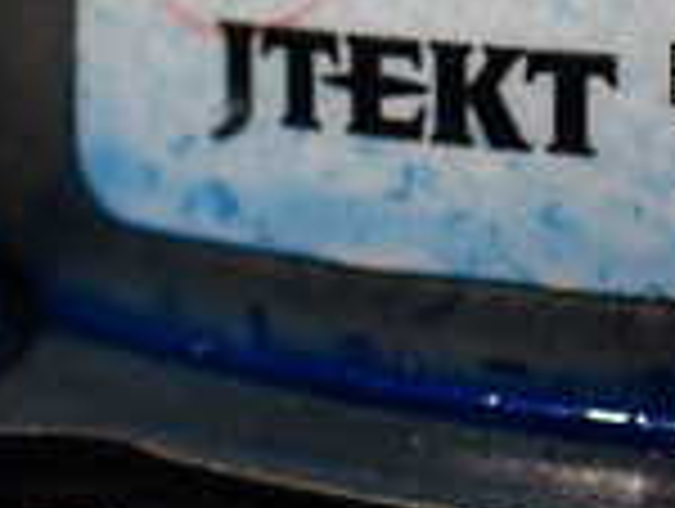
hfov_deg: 16.2
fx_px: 2344
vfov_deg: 12.0
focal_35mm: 120
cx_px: 580
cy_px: -148
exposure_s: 1/160
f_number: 2.3
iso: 100
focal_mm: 5.4
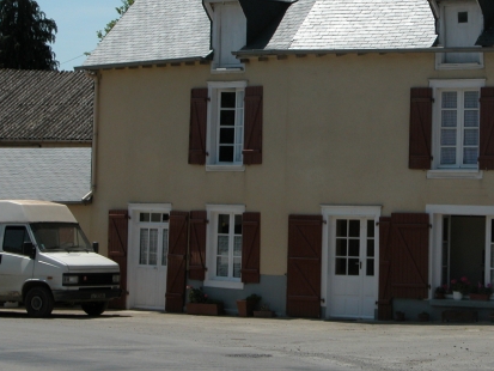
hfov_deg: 14.4
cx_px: 352
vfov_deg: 10.8
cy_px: 103
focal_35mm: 137
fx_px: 1956
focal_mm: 21
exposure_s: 1/596
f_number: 6.2
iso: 100
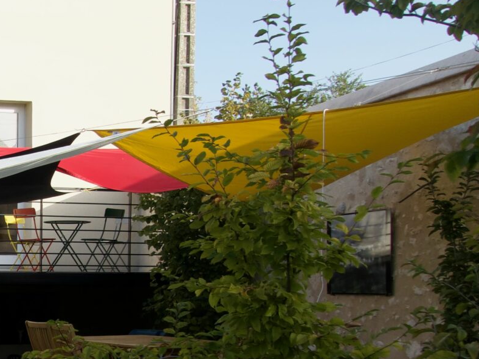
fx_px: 1038
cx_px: -111
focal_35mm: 75
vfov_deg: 19.2
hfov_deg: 23.5
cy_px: 341
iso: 125
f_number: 4
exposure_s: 1/400
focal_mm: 8.8
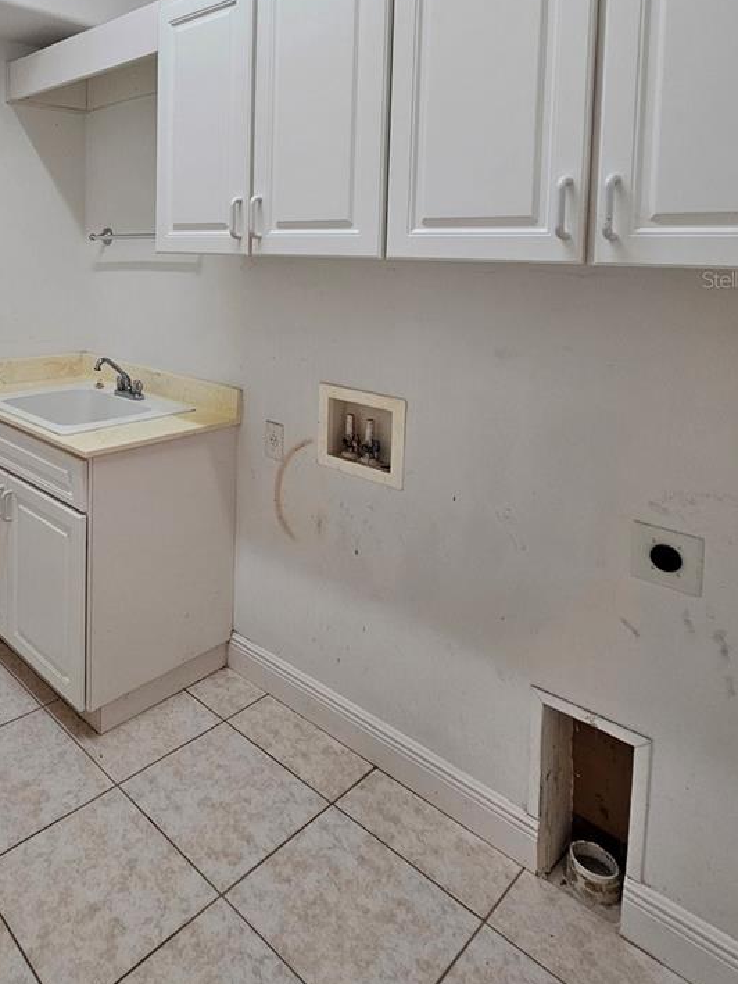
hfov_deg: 57.7
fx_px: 625
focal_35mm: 22
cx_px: 176
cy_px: 279
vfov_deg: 72.5
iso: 125
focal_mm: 2.2
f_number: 2.2
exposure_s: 1/60
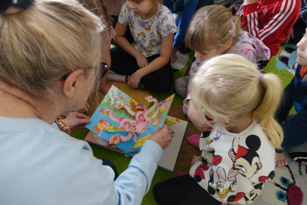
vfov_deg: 53.2
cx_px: 154
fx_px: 205
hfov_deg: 73.7
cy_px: 102
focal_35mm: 24
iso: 400
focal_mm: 8.8
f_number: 2.8
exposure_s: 1/30
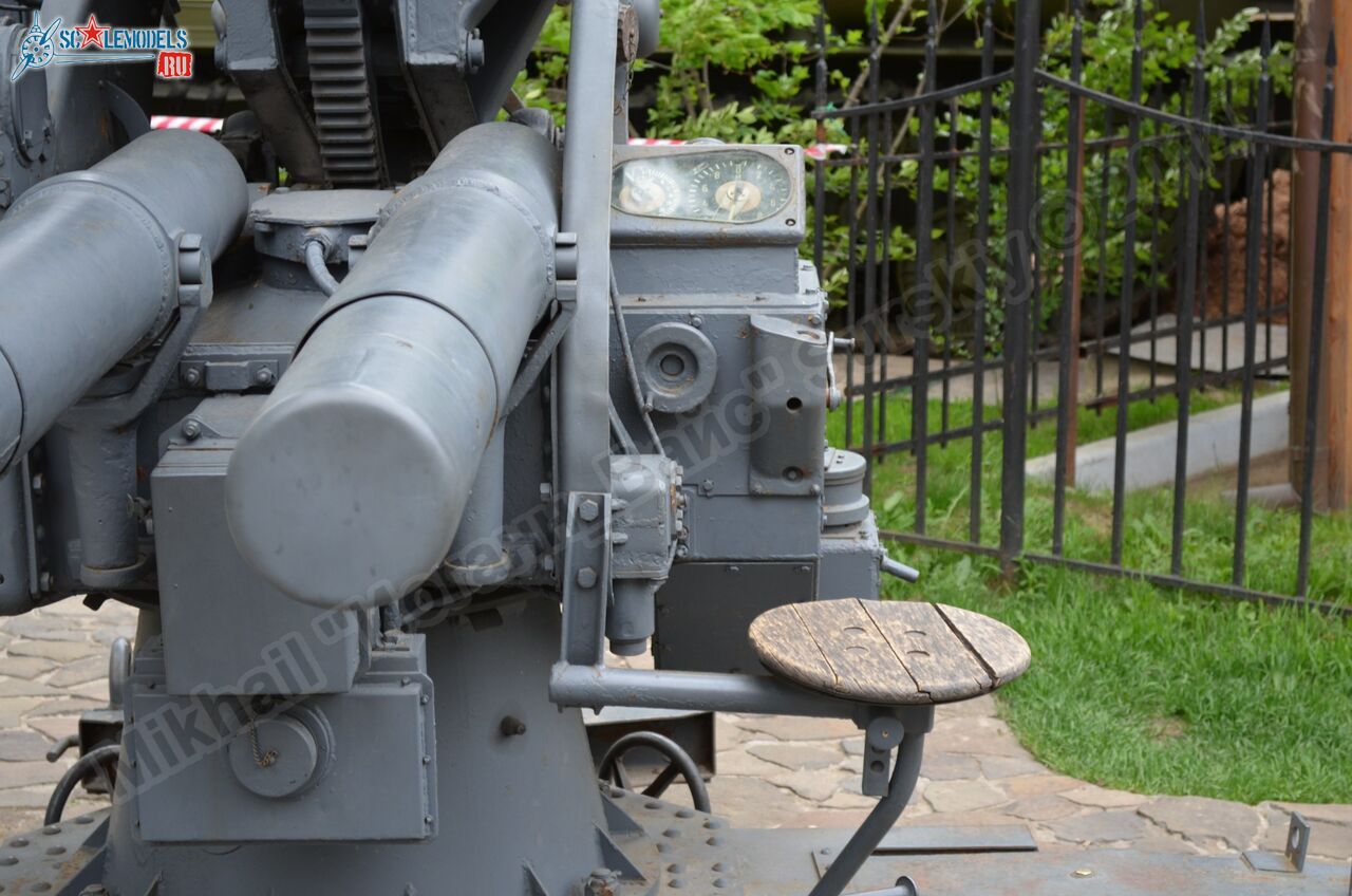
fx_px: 2811
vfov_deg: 18.1
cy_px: 448
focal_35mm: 75
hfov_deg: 27.0
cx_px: 676
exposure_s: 1/125
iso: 220
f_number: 5.6
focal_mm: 50
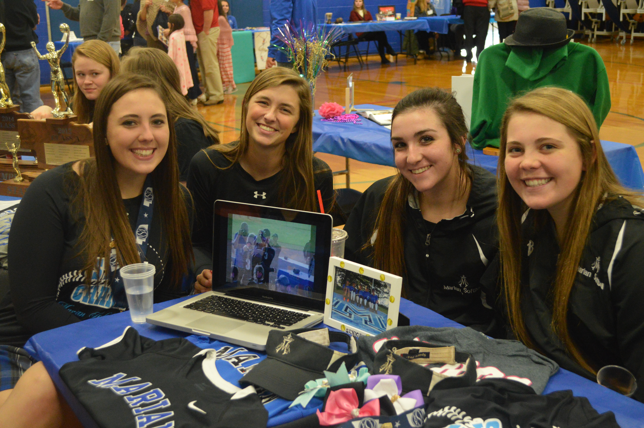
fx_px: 858
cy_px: 214
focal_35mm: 48
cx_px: 322
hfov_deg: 41.1
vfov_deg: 28.0
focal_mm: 32
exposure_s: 1/60
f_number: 4.8
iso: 2500
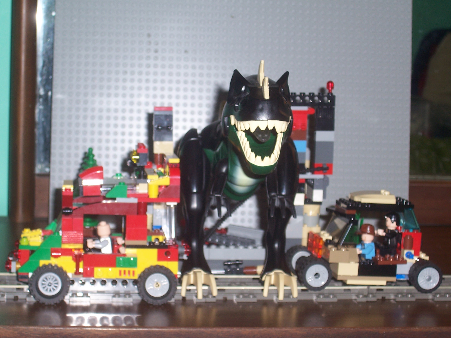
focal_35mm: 82
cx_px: 226
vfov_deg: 18.0
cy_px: 169
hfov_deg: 23.8
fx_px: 1068
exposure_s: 1/90
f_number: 4.1
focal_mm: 13.5
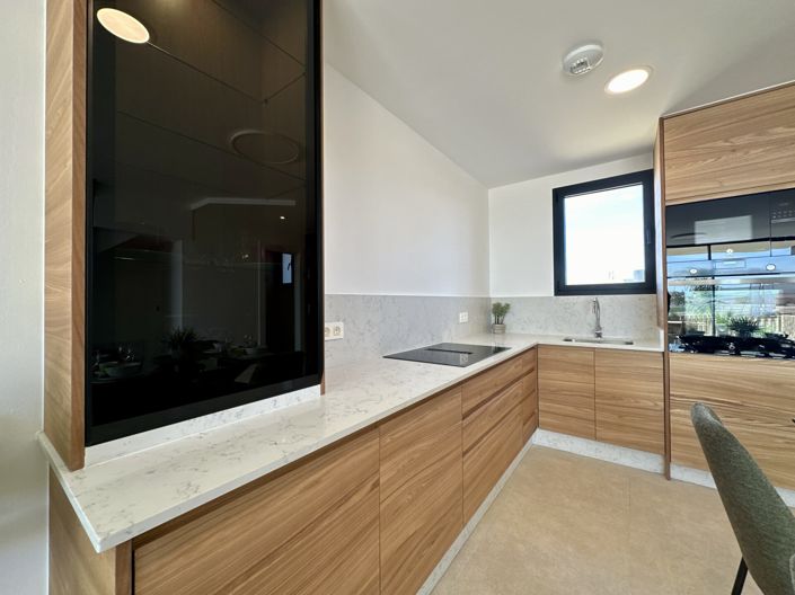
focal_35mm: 14
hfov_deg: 102.1
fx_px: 321
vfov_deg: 85.6
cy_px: 298
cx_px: 398
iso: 50
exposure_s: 1/100
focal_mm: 2.22
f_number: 2.2
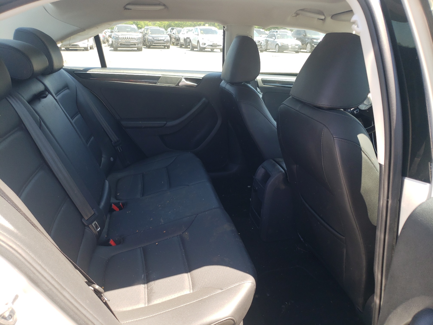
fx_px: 325
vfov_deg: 53.1
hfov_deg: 67.3
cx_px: 216
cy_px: 162
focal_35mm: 26
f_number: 1.5
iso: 50
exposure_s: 1/263
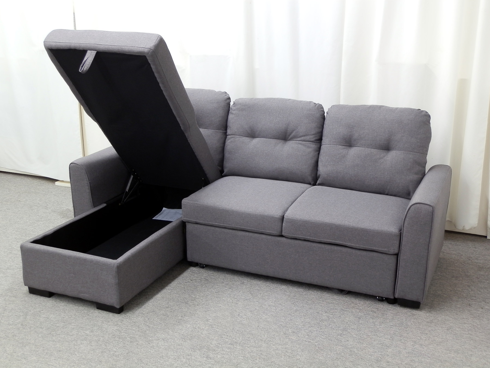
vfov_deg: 34.3
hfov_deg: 44.8
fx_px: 595
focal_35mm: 42
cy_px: 184
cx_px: 245
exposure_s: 1/3
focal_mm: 7.64
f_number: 3.4
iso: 64
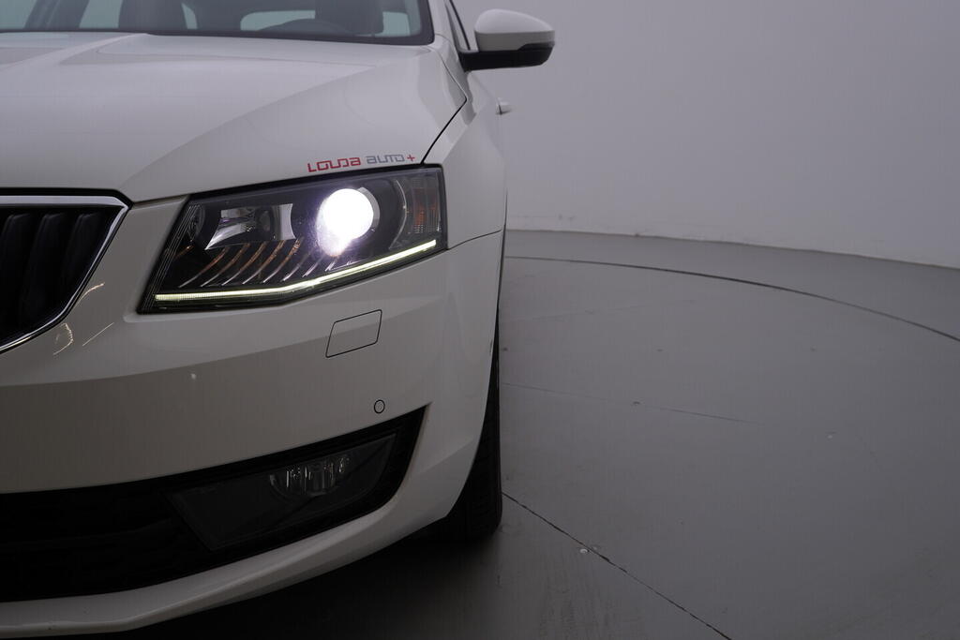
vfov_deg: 36.9
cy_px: 320
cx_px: 480
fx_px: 960
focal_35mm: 36
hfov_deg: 53.1
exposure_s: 1/160
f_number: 5.6
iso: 125
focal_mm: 24
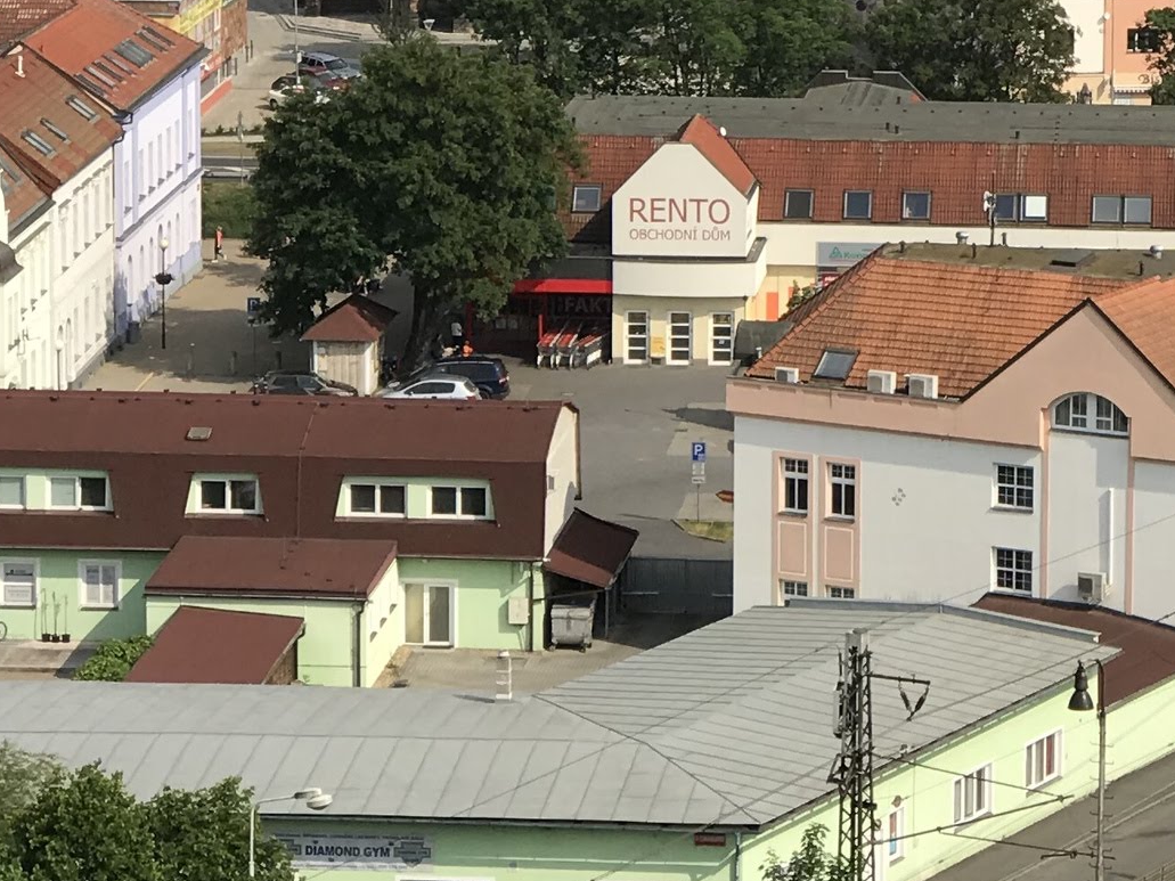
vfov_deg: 8.4
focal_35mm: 177
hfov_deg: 11.0
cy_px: 41
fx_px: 6007
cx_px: 1226
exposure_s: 1/997
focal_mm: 6.6
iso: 20
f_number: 2.8
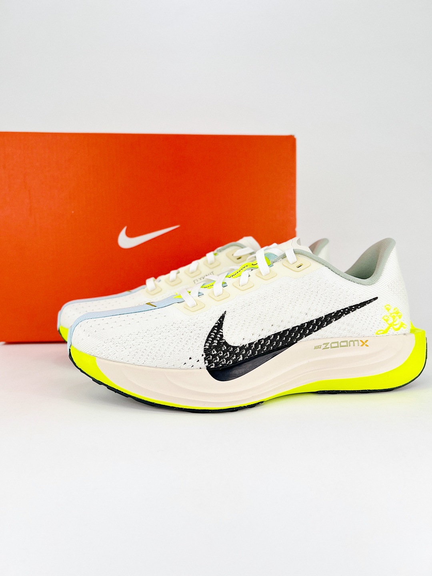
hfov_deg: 53.1
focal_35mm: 26
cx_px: 216
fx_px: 433
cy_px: 288
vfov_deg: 67.3
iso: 50
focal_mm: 5.7
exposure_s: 1/991
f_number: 1.5
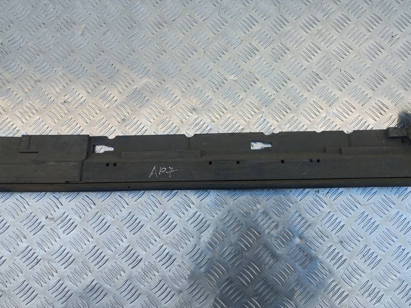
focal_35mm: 30
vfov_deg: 46.8
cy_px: 147
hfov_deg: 59.6
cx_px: 239
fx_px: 356
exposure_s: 1/114
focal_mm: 4.6
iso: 25
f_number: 1.8
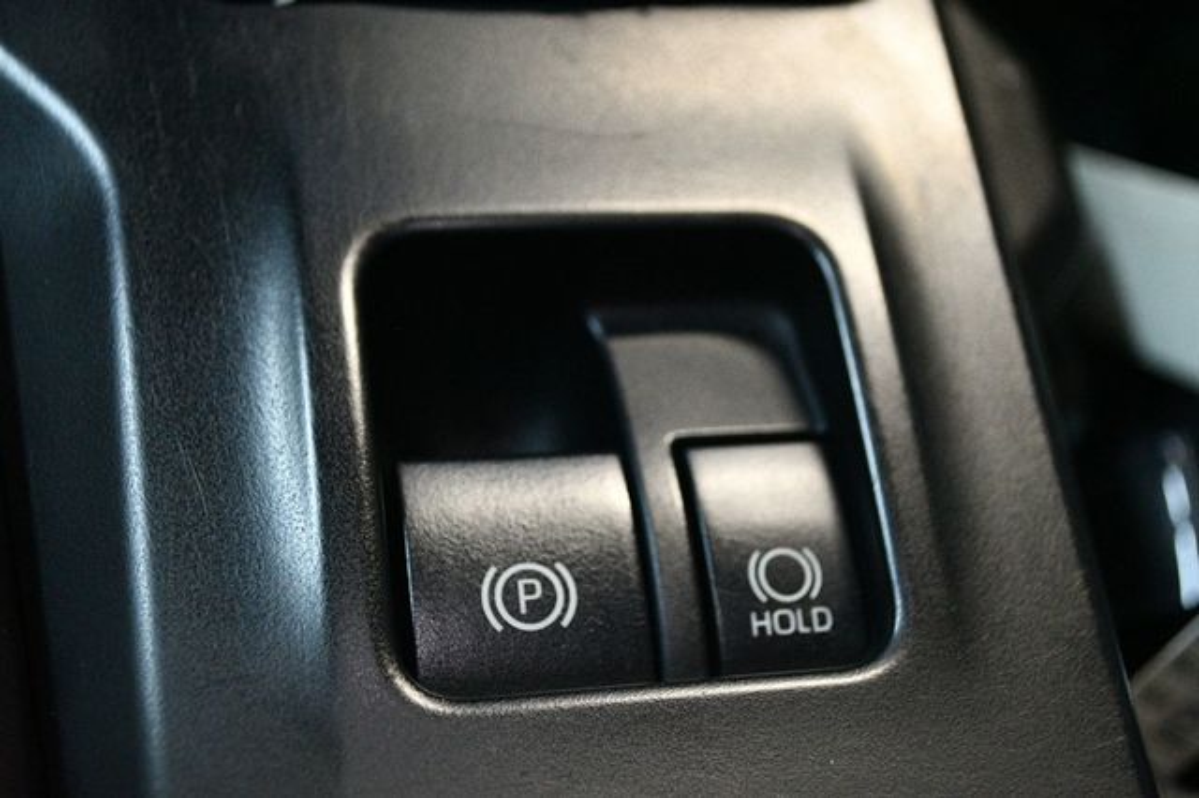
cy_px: 399
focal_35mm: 52
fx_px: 1731
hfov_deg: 38.2
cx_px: 600
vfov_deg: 26.0
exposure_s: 1/60
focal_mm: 35
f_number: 5
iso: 6400
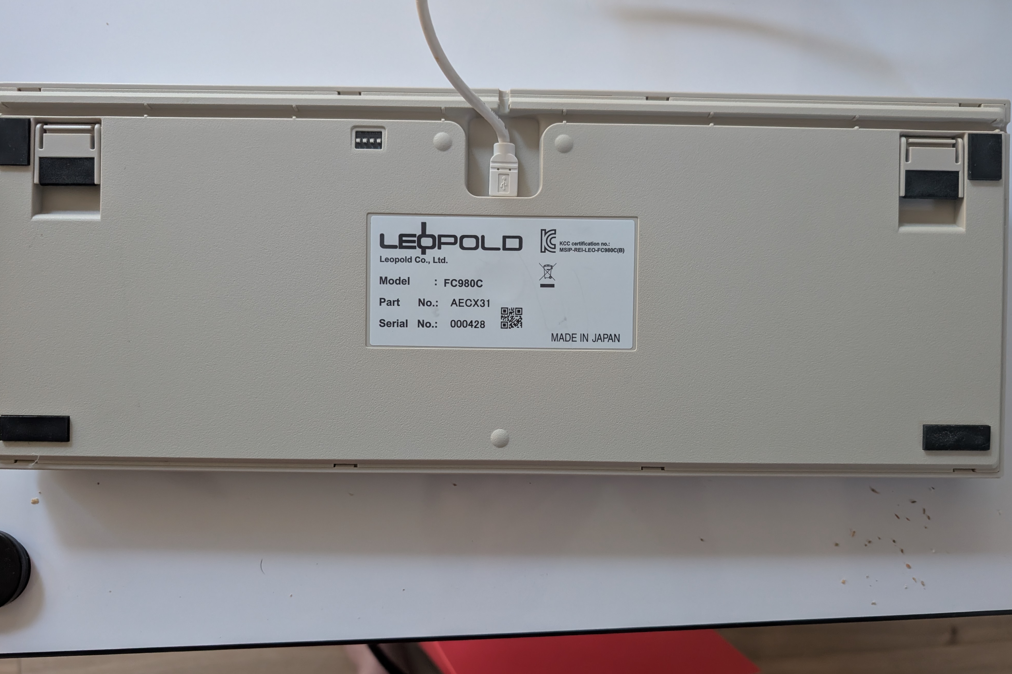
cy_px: 357
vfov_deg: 49.5
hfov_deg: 69.4
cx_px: 496
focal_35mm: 26
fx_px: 731
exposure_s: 1/36.9
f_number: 1.68
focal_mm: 6.9
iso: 688
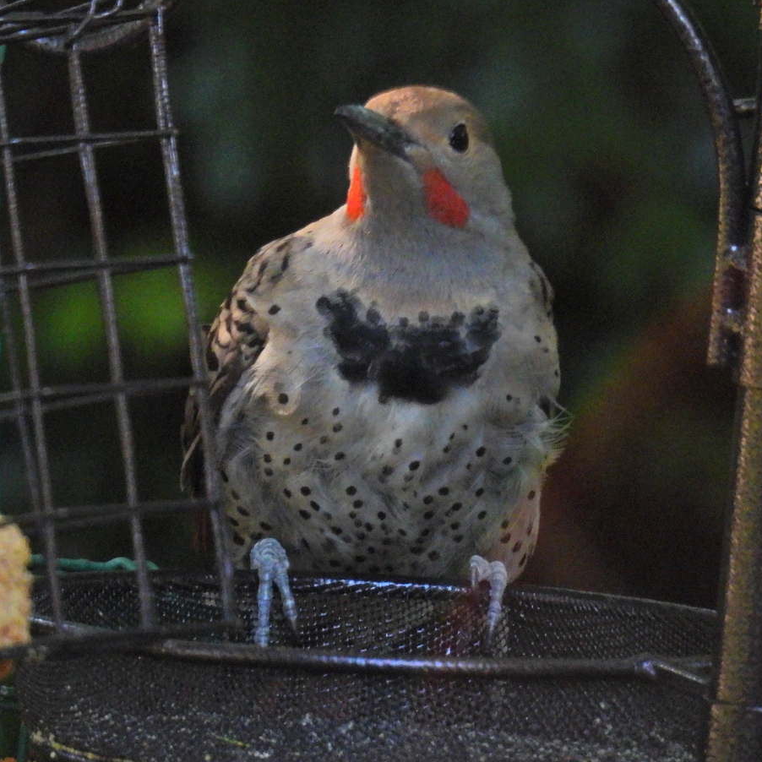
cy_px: 363
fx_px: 34369
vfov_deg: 1.3
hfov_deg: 1.3
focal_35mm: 1380
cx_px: 269
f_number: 5.6
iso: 1250
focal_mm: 196
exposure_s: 1/125
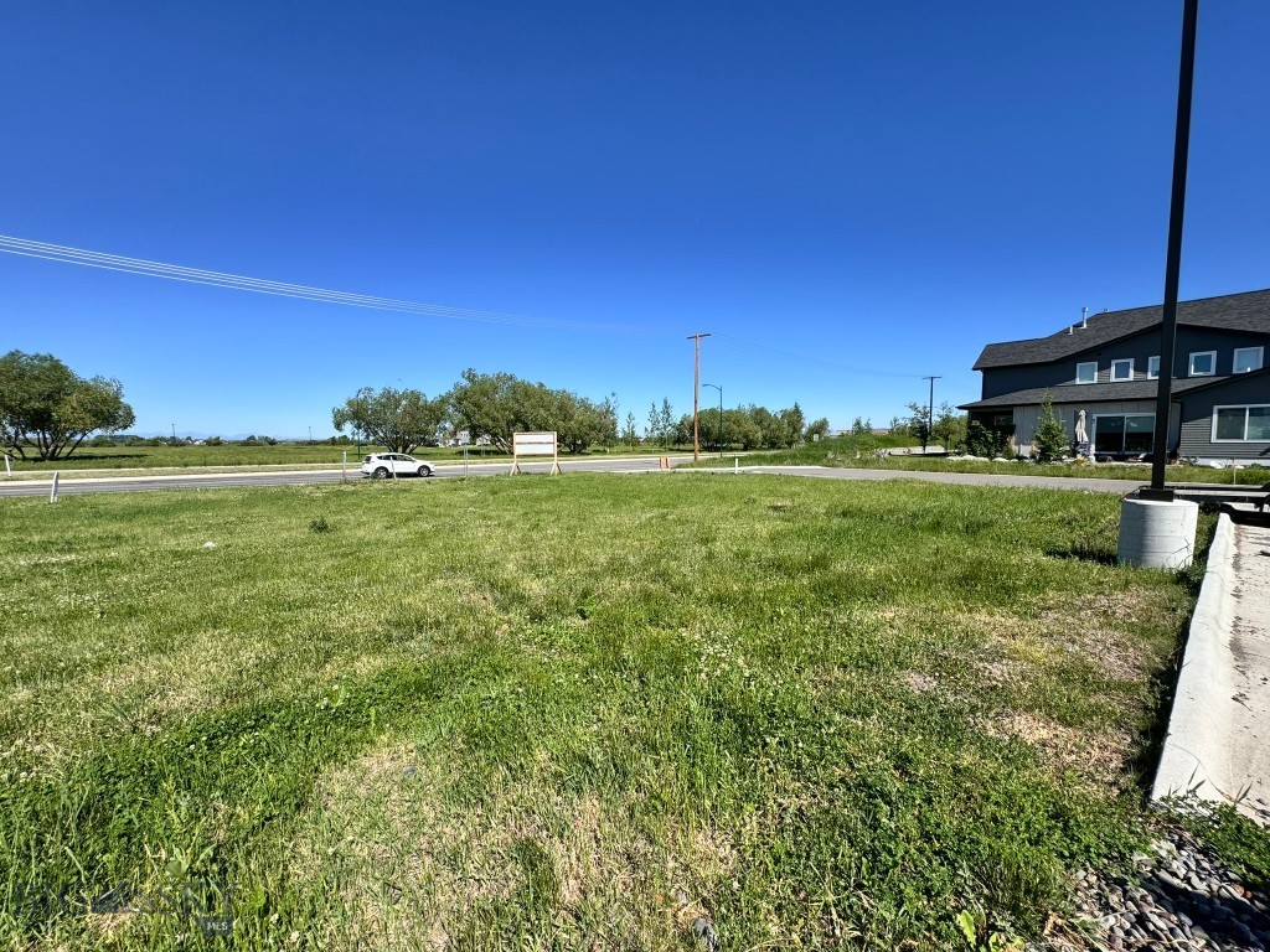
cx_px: 635
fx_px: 514
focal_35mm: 14
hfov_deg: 102.1
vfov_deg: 85.7
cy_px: 476
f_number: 2.2
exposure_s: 1/2208
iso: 50
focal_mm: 2.22
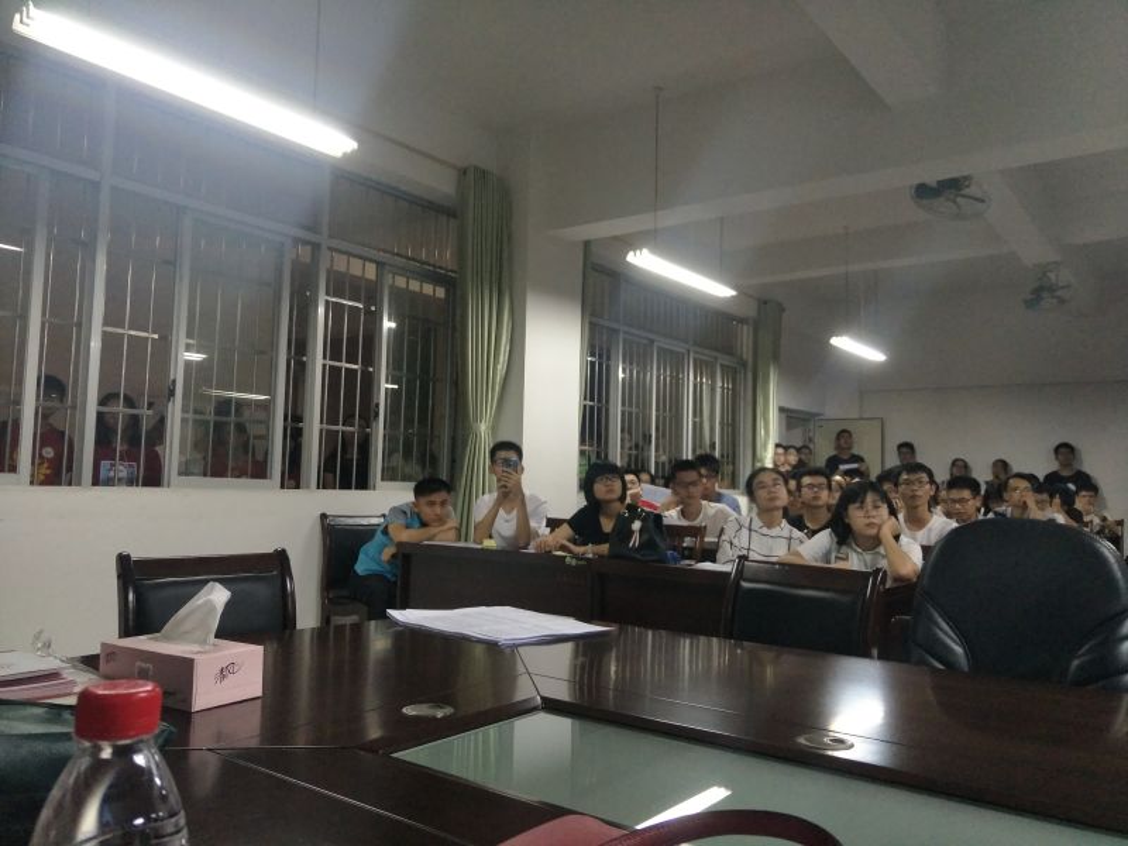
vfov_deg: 61.1
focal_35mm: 22
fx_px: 717
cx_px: 564
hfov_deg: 76.4
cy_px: 423
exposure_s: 1/33.3
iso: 362
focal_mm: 3.79
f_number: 2
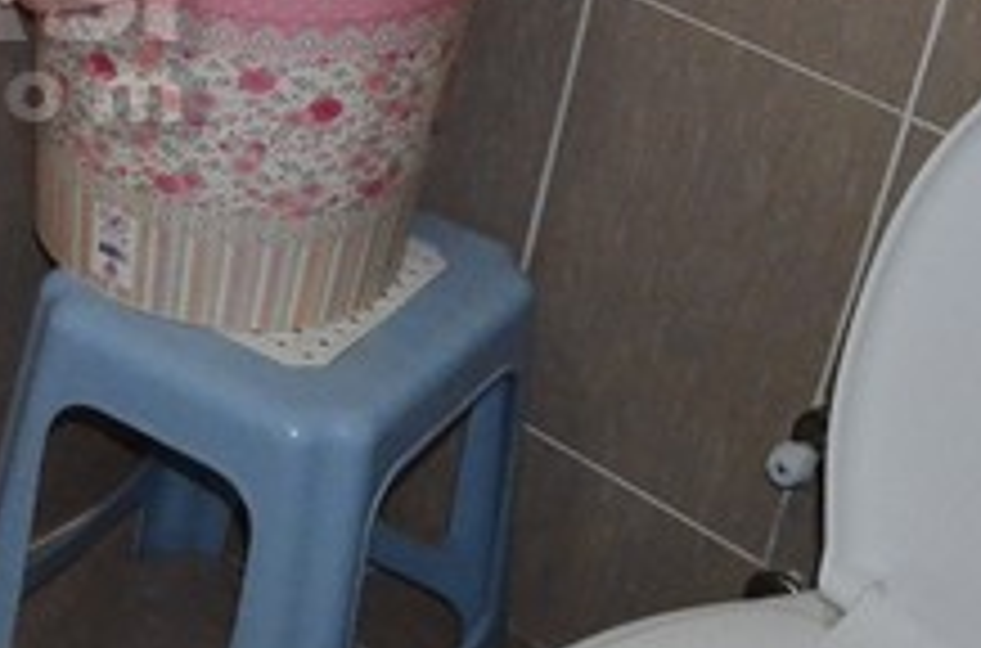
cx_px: -374
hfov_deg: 20.7
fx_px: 2391
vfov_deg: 15.2
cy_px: 18
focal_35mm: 88
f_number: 8
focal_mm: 18
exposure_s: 1/200
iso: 6400
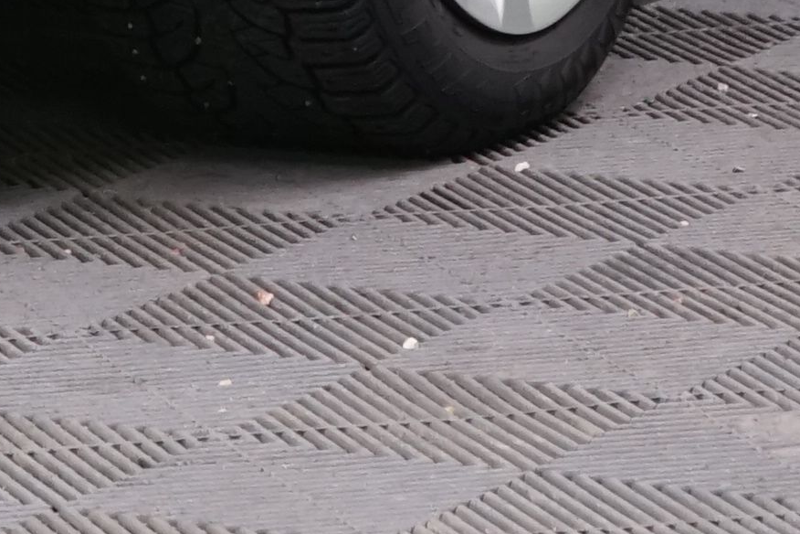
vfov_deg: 3.6
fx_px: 8222
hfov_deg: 5.5
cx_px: -240
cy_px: -1059
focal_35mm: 370
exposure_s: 1/60
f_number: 5
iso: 1250
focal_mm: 54
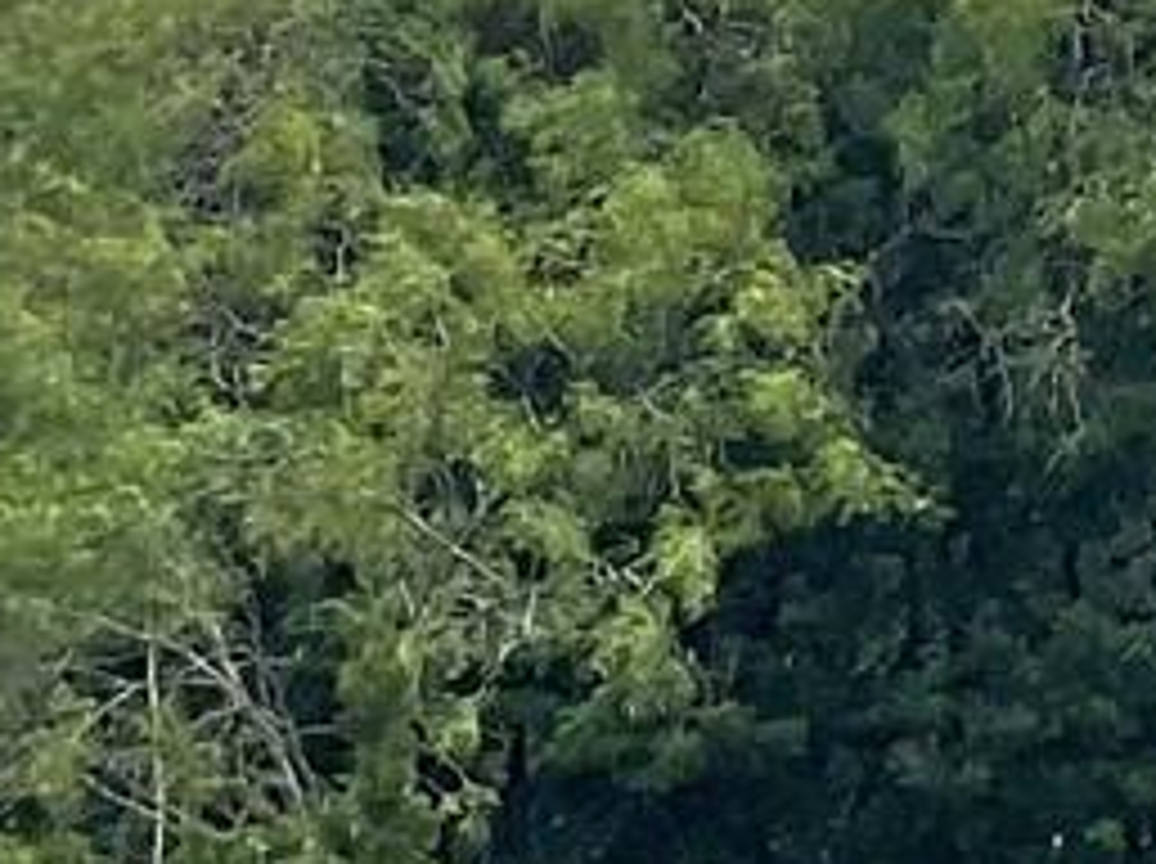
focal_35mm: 415
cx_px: 2591
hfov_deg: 4.7
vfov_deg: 3.5
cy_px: -878
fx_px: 13840
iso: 25
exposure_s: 1/3195
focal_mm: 6
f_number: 2
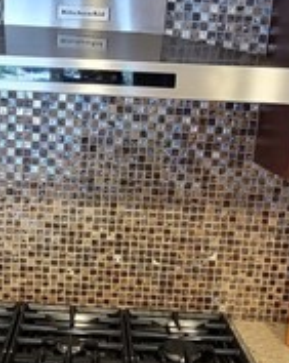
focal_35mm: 46
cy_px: 197
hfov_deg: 32.2
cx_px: 82
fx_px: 493
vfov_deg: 40.4
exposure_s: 1/40
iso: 320
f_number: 2.2
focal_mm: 2.2
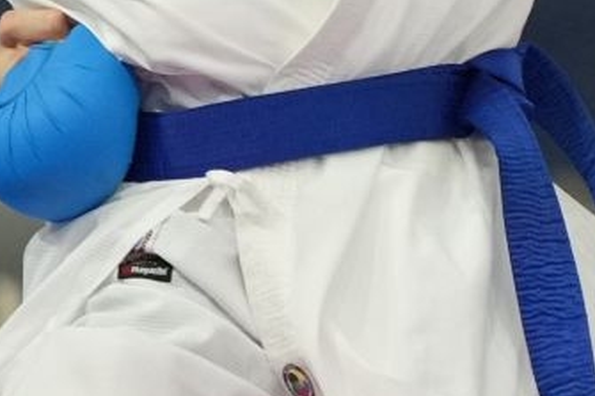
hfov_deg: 2.0
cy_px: -421
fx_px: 16866
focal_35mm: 1021
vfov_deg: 1.3
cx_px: 860
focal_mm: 127
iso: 2000
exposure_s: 1/1000
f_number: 2.8
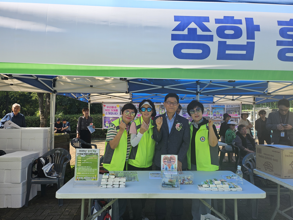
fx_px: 203
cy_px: 110
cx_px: 146
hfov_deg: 71.6
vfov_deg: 56.8
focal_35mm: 24
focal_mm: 5
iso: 50
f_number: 1.8
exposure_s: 1/1248
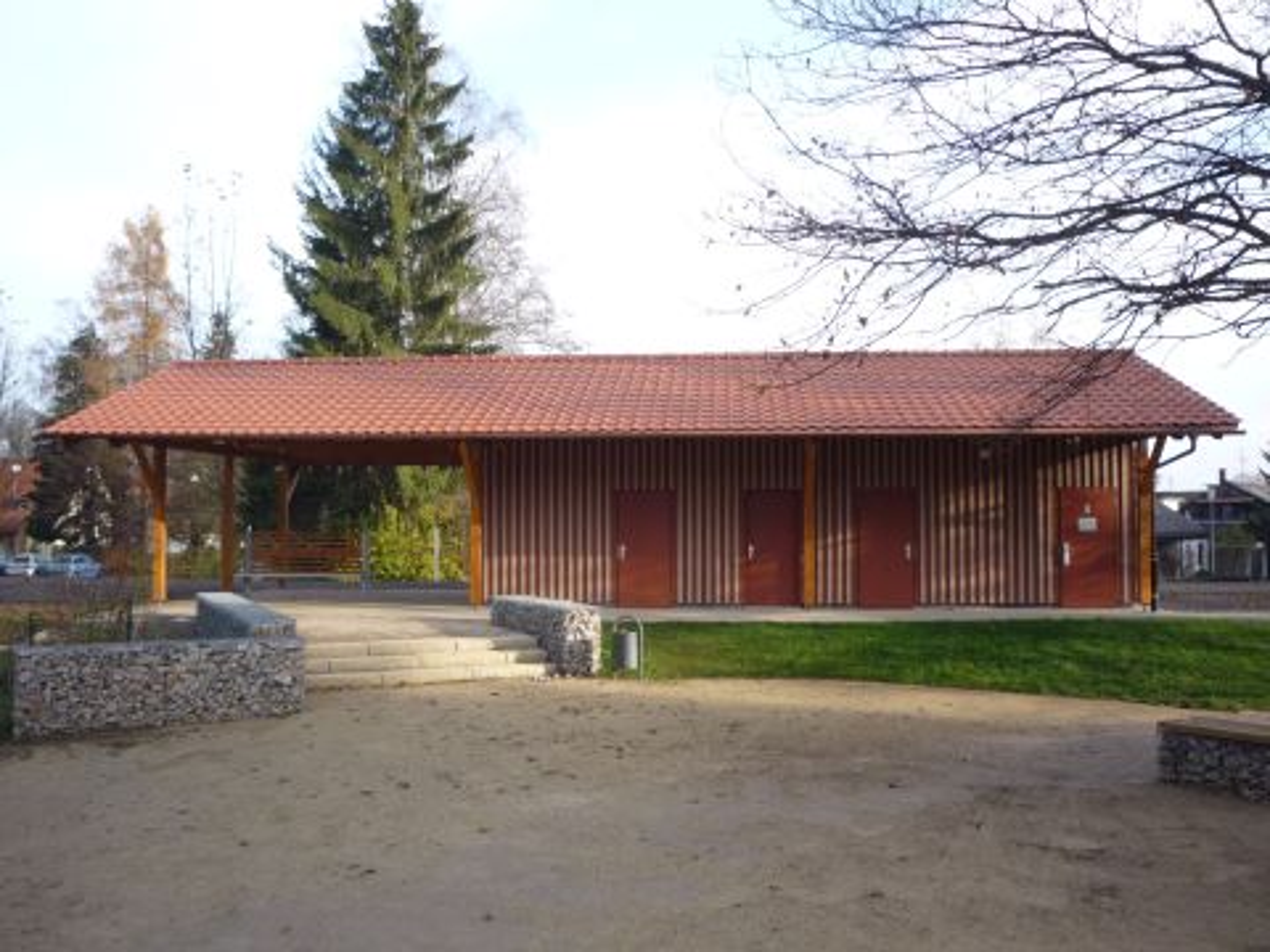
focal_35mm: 32
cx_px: 635
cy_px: 476
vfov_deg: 44.2
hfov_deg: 56.8
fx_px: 1174
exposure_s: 1/125
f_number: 4
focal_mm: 5.2
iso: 100
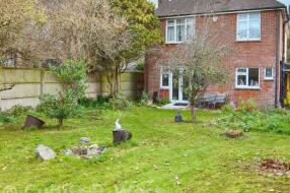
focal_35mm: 35
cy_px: 82
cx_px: 159
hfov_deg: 54.4
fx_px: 282
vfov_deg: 37.7
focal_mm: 14
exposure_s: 1/125
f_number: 8
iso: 200
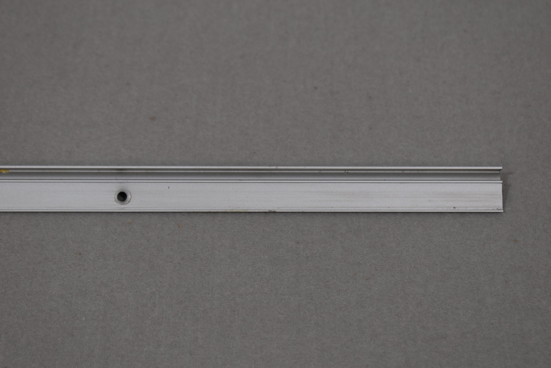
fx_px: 1263
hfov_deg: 24.6
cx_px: 276
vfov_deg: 16.6
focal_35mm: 82
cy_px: 184
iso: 280
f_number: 5.6
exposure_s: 1/125
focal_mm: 55
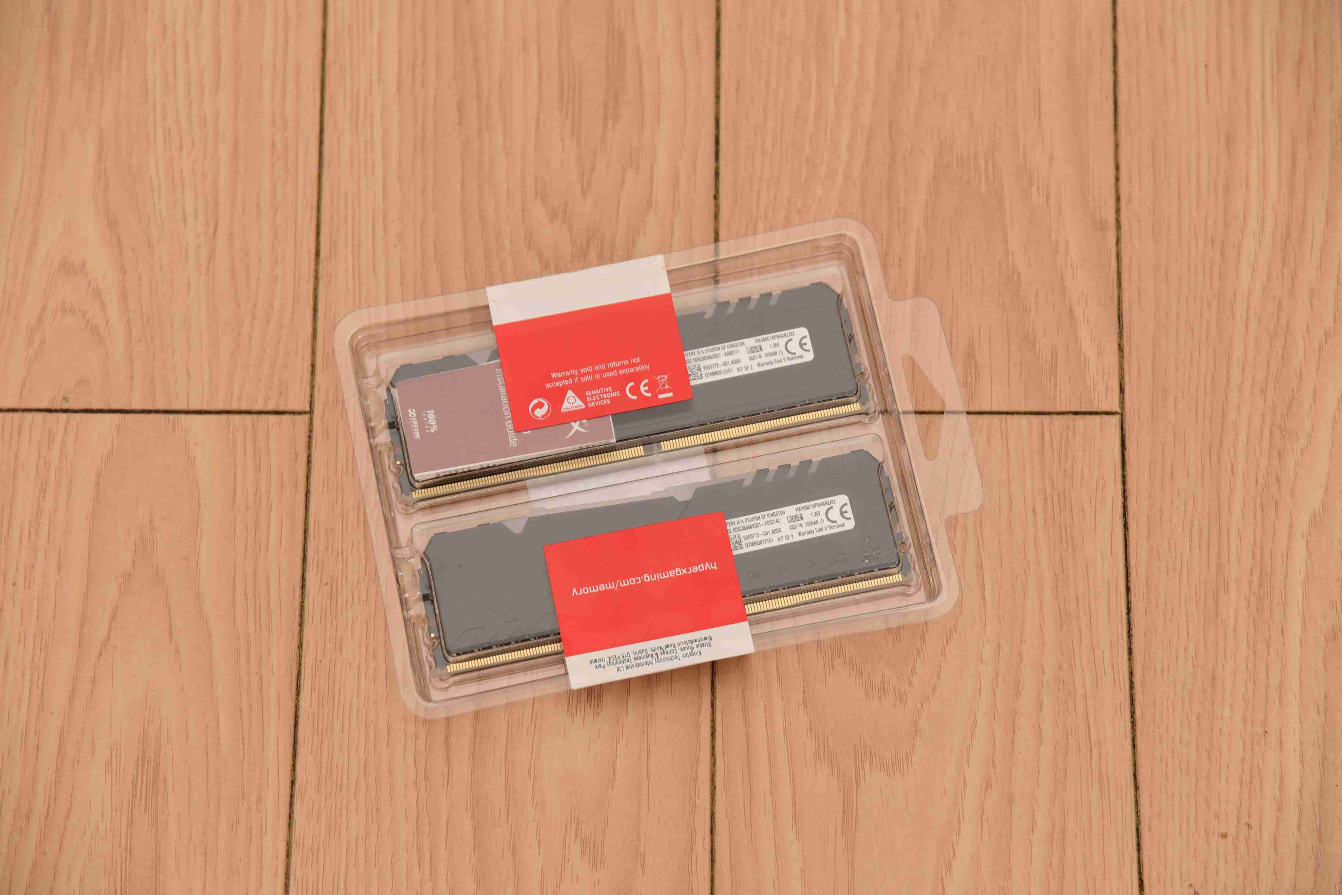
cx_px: 671
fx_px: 4473
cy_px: 448
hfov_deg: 17.1
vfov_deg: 11.4
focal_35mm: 120
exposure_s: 1/60
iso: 1600
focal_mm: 120
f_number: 5.6
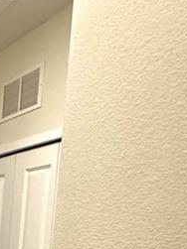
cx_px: -188
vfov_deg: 26.4
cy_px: 284
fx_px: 483
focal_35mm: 67
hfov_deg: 16.6
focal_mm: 2.22
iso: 320
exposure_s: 1/120
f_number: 2.2
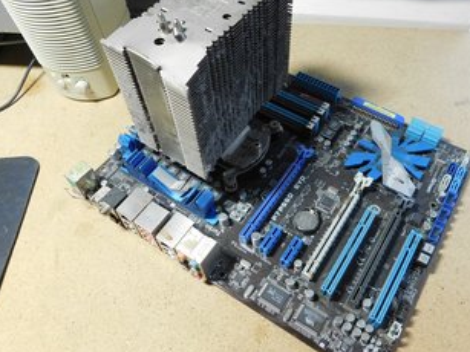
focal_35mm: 30
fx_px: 407
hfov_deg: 59.7
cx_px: 273
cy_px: 171
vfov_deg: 46.8
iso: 360
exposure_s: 1/30
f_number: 3
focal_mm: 4
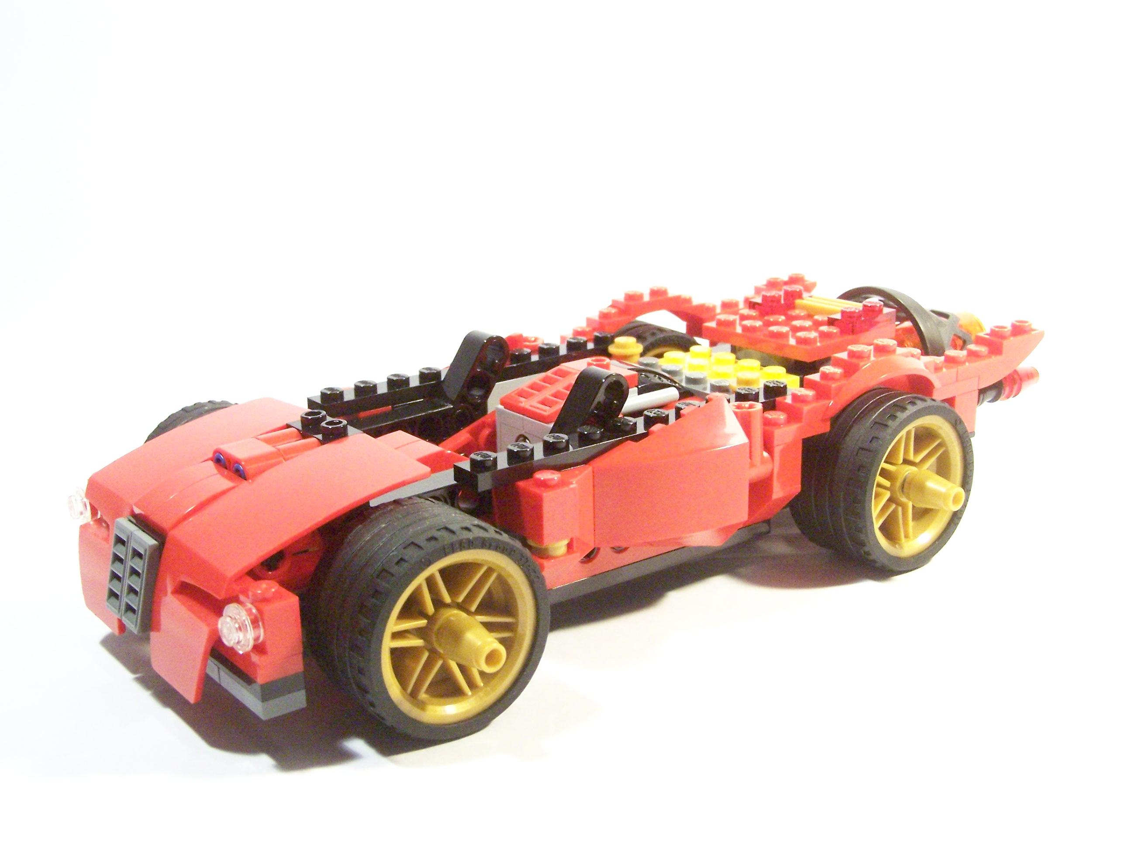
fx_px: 1397
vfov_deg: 33.6
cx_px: 562
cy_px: 422
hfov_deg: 43.9
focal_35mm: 43
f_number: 3.6
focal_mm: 7.1
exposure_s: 1/30
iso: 400
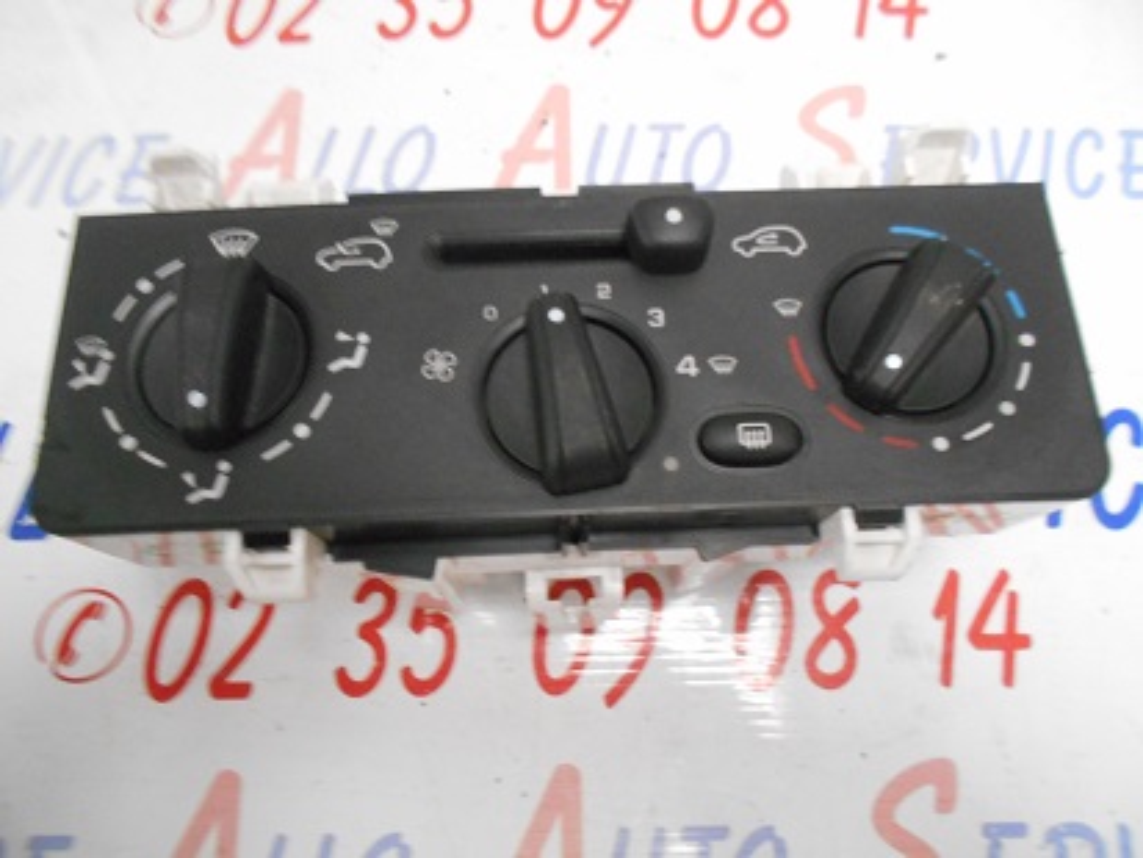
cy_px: 429
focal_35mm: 26
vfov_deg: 53.1
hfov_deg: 67.3
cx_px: 572
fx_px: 859
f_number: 3.2
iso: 800
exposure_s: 1/4
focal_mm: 4.6
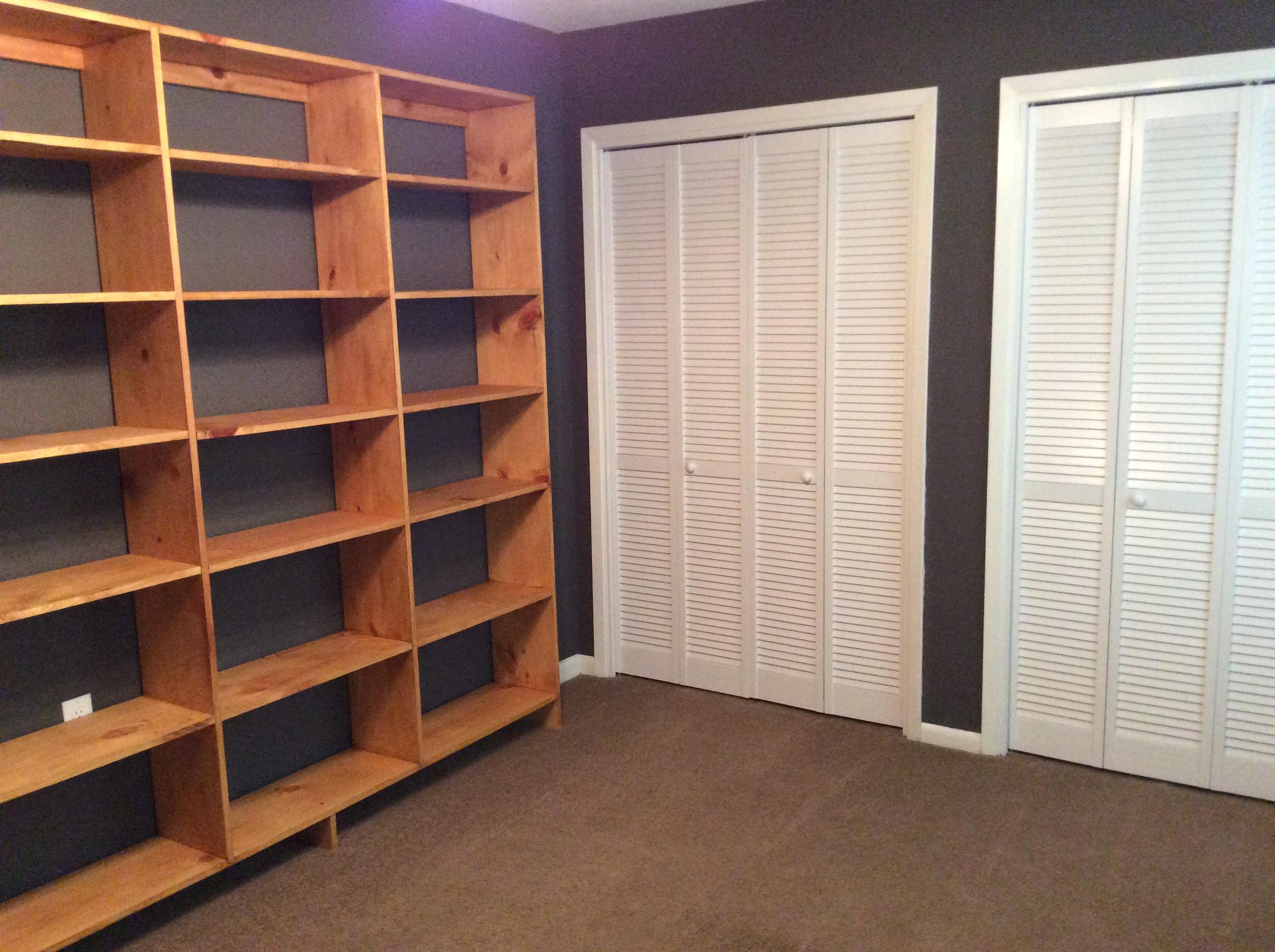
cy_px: 476
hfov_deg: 56.9
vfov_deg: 44.1
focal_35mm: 32
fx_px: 1177
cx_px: 638
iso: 320
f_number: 2.4
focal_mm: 3.3
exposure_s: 1/24
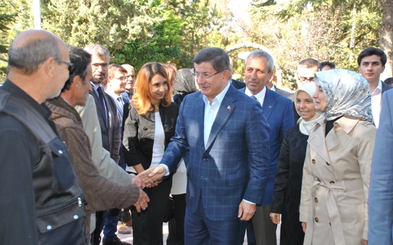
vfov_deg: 26.6
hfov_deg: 41.4
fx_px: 520
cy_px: 132
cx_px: 195
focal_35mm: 49
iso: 160
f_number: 4
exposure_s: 1/125
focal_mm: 31
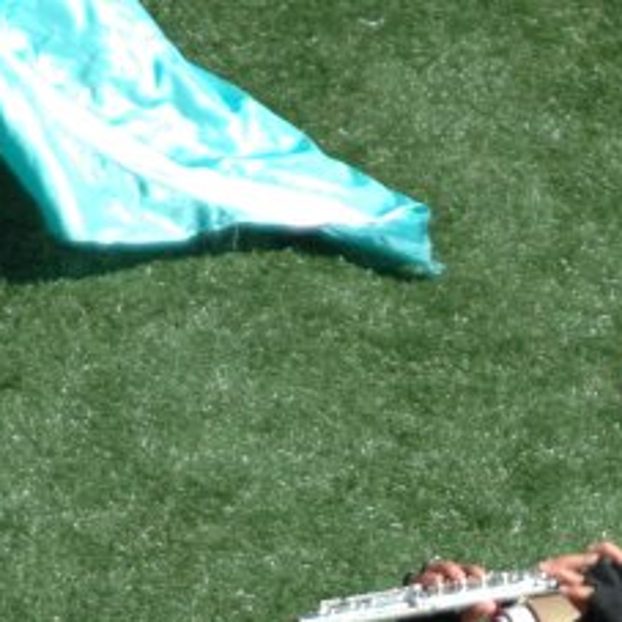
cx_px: 691
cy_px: 553
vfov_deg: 1.0
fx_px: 36491
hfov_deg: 1.0
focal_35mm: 1795
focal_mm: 400
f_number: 5.6
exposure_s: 1/800
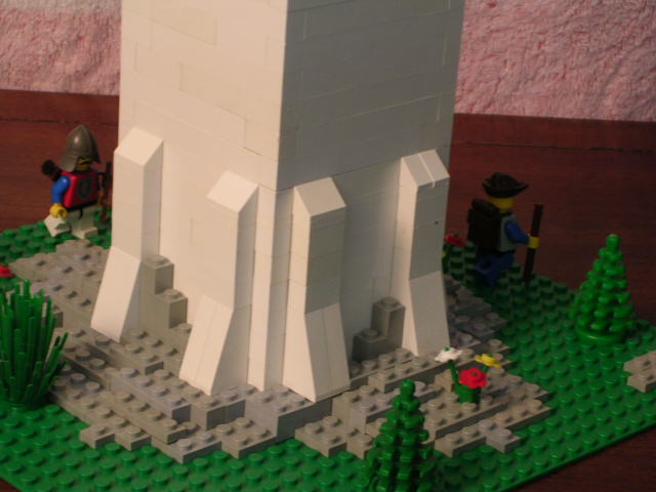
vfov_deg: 12.9
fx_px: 2179
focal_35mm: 115
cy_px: 246
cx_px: 328
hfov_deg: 17.1
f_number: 4.9
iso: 200
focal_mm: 17.4
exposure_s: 1/2.2
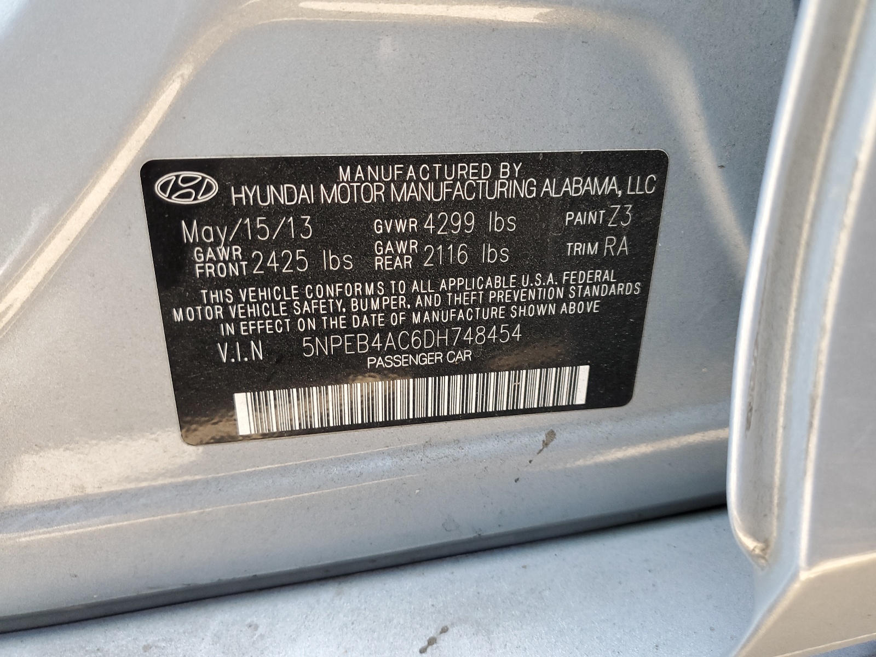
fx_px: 658
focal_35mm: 26
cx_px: 438
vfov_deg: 53.1
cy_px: 328
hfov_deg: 67.3
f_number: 1.5
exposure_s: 1/120
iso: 66
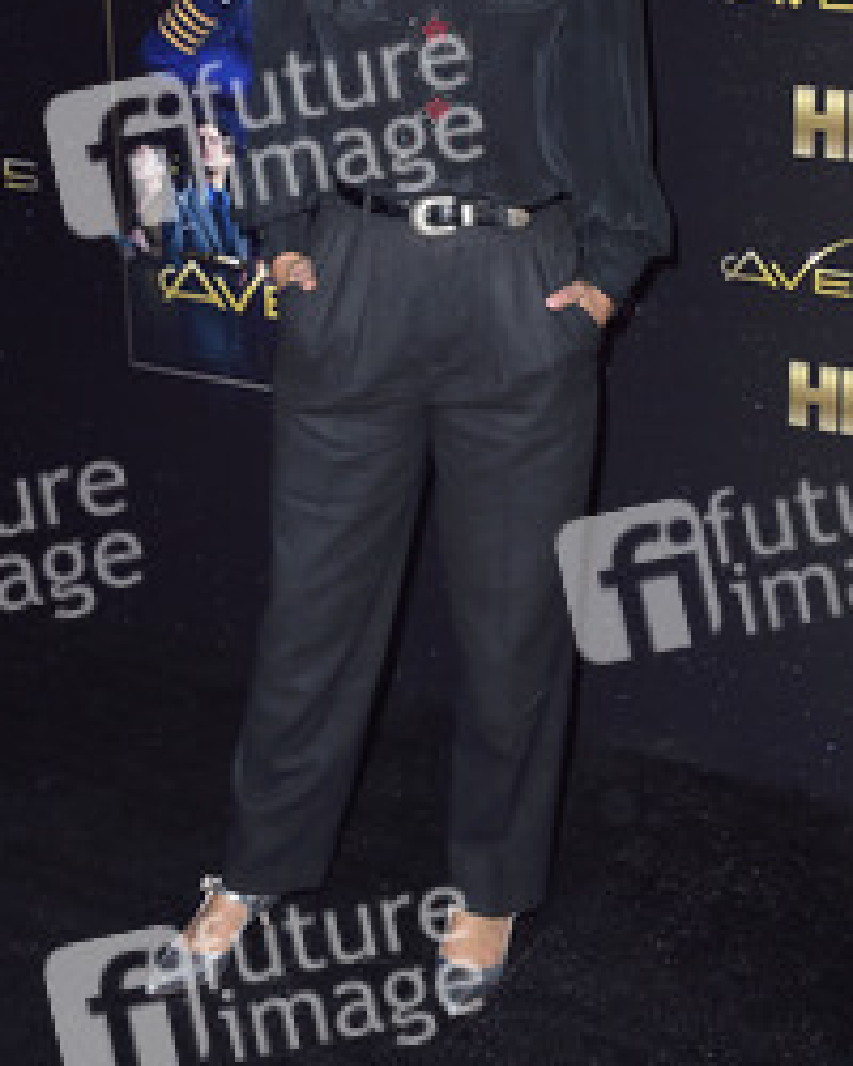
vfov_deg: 38.3
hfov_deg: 31.4
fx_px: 1515
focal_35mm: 48
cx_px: 390
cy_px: 350
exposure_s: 1/250
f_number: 7.1
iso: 320
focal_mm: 32
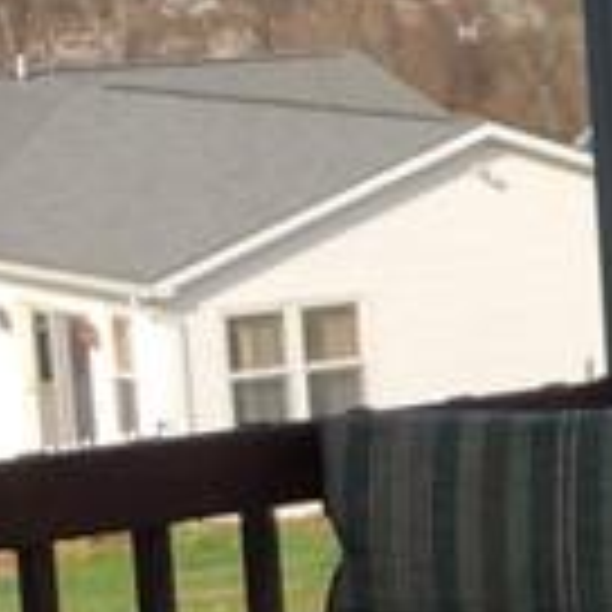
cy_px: 734
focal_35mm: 187
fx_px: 3740
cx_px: 1246
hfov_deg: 8.8
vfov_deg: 9.2
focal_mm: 3.99
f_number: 1.8
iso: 20
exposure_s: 1/1869
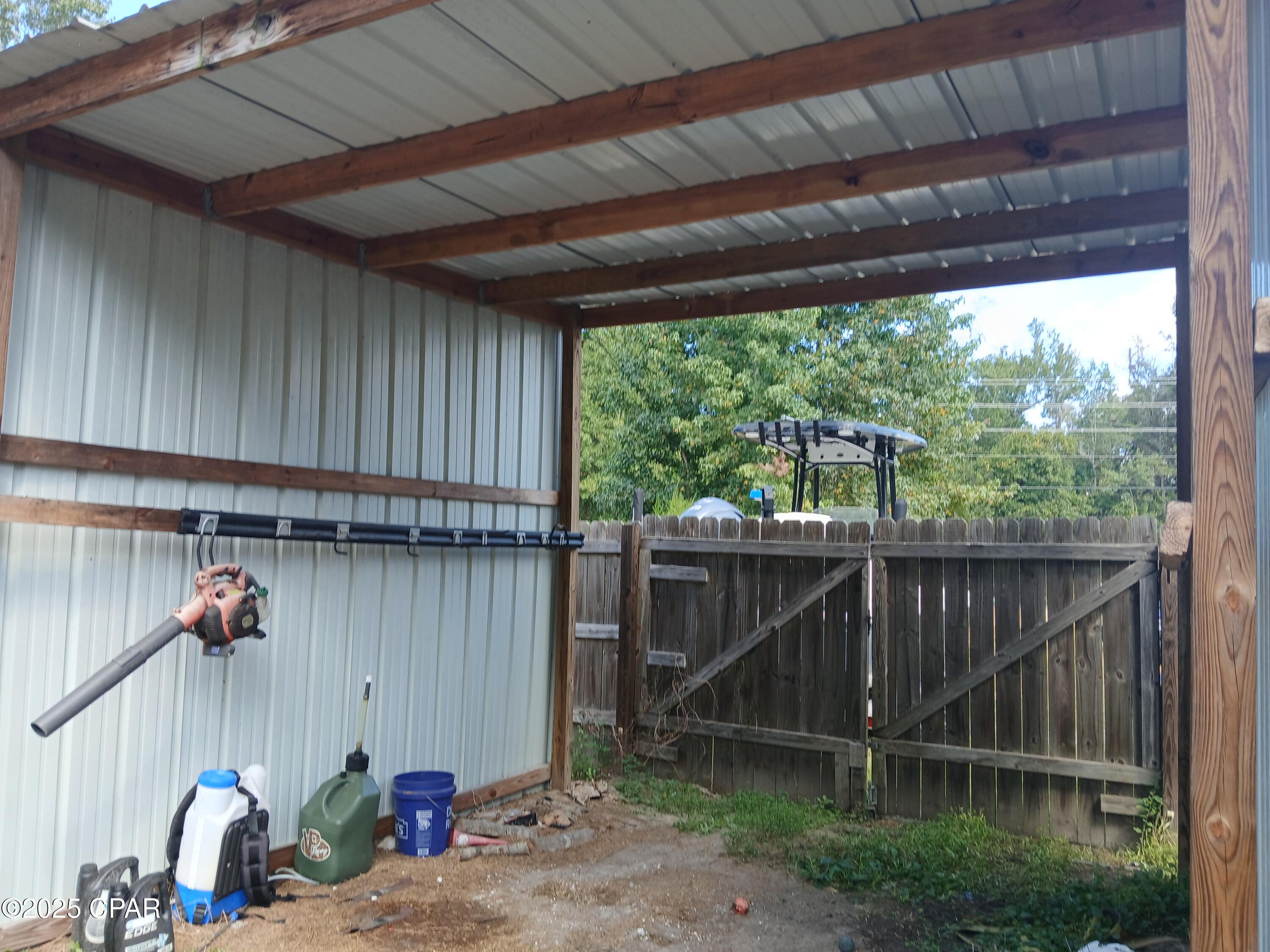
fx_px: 954
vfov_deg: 53.1
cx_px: 635
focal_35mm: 26
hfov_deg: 67.3
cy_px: 476
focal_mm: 3.98
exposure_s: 1/60
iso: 20
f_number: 1.8
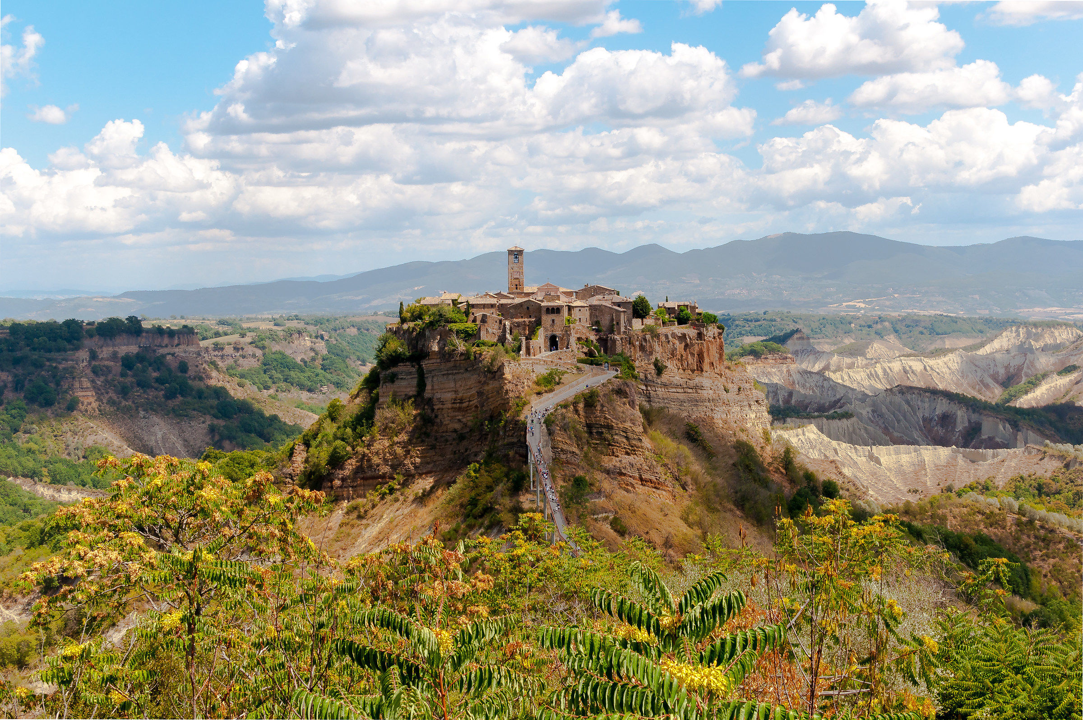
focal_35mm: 52
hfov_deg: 37.9
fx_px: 1577
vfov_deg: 25.7
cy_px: 360
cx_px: 542
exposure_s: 1/320
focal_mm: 35
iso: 200
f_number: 9
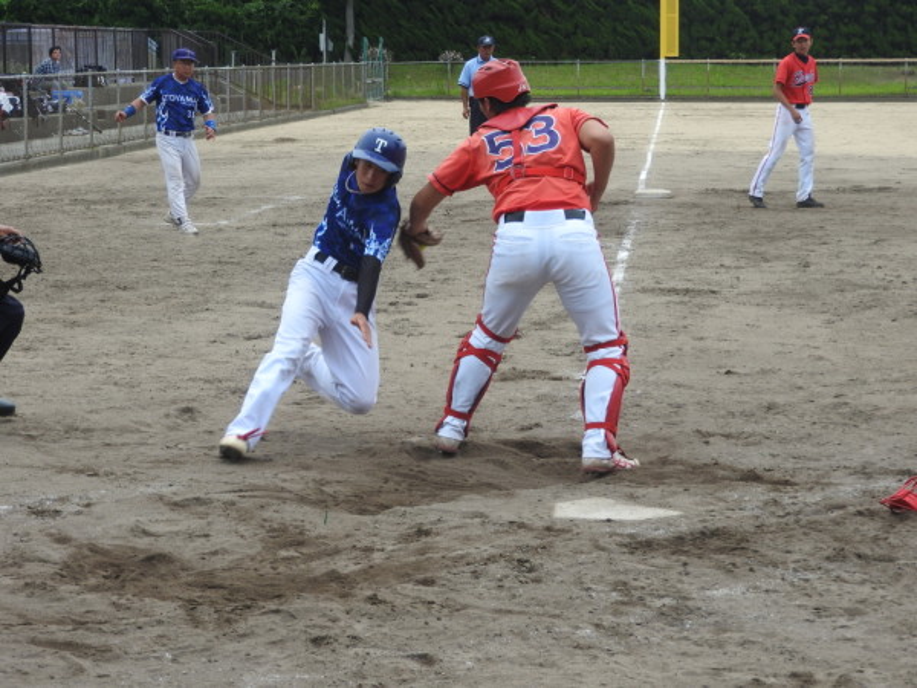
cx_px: 458
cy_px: 344
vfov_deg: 15.6
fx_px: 2517
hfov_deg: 20.7
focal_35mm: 95
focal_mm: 17
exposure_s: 1/400
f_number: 4.8
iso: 100
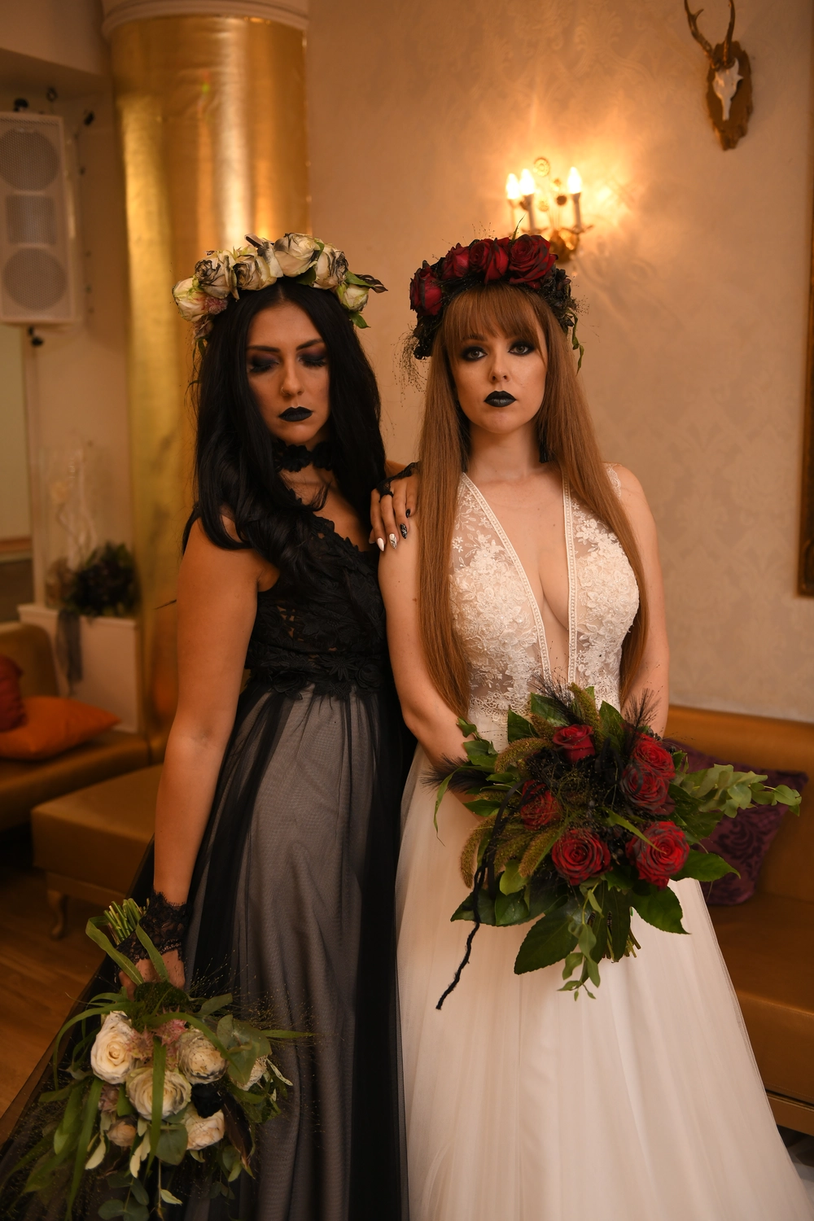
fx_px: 1221
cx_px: 407
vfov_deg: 53.1
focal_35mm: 36
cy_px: 610
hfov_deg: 36.9
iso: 640
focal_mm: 36
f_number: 2.8
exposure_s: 1/250
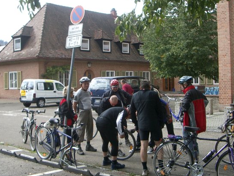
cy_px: 81
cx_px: 124
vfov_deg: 28.6
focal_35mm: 51
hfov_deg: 37.5
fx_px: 345
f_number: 2.6
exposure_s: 1/400
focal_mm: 5.8
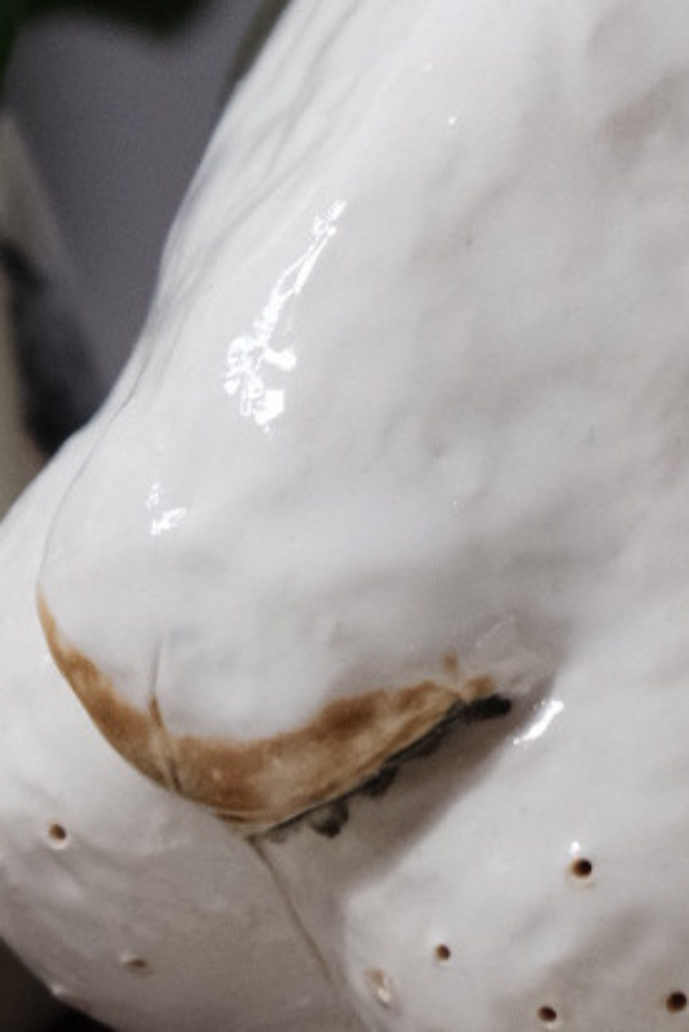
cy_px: -922
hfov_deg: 2.7
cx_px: 904
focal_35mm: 517
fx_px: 14829
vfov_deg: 3.9
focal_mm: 80
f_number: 4
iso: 1600
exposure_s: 1/60
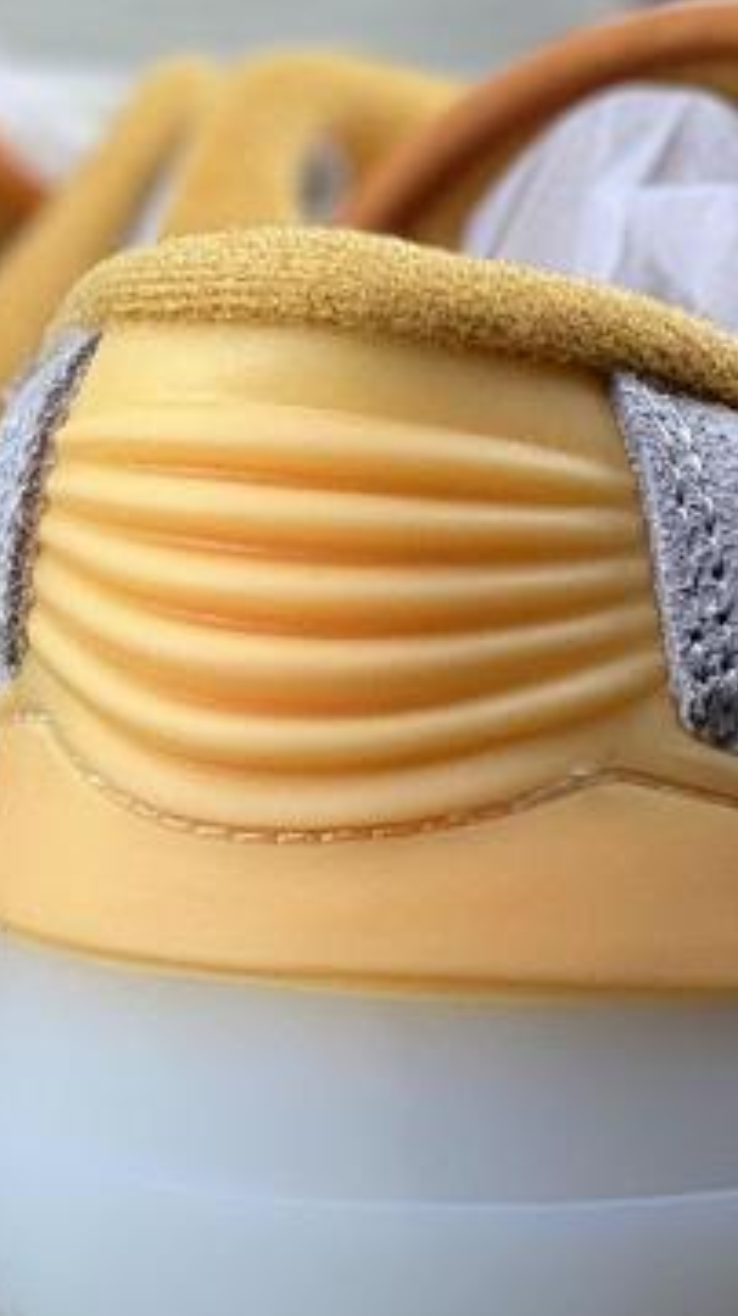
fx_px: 5925
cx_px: -117
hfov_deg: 7.1
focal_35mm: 170
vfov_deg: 12.7
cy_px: 654
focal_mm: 6
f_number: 2
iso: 50
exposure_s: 1/100
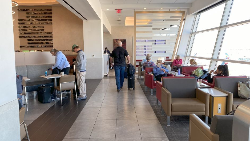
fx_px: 192
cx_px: 123
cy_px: 69
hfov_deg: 66.1
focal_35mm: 29
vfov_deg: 40.1
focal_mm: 4.25
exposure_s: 1/120
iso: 50
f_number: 1.8
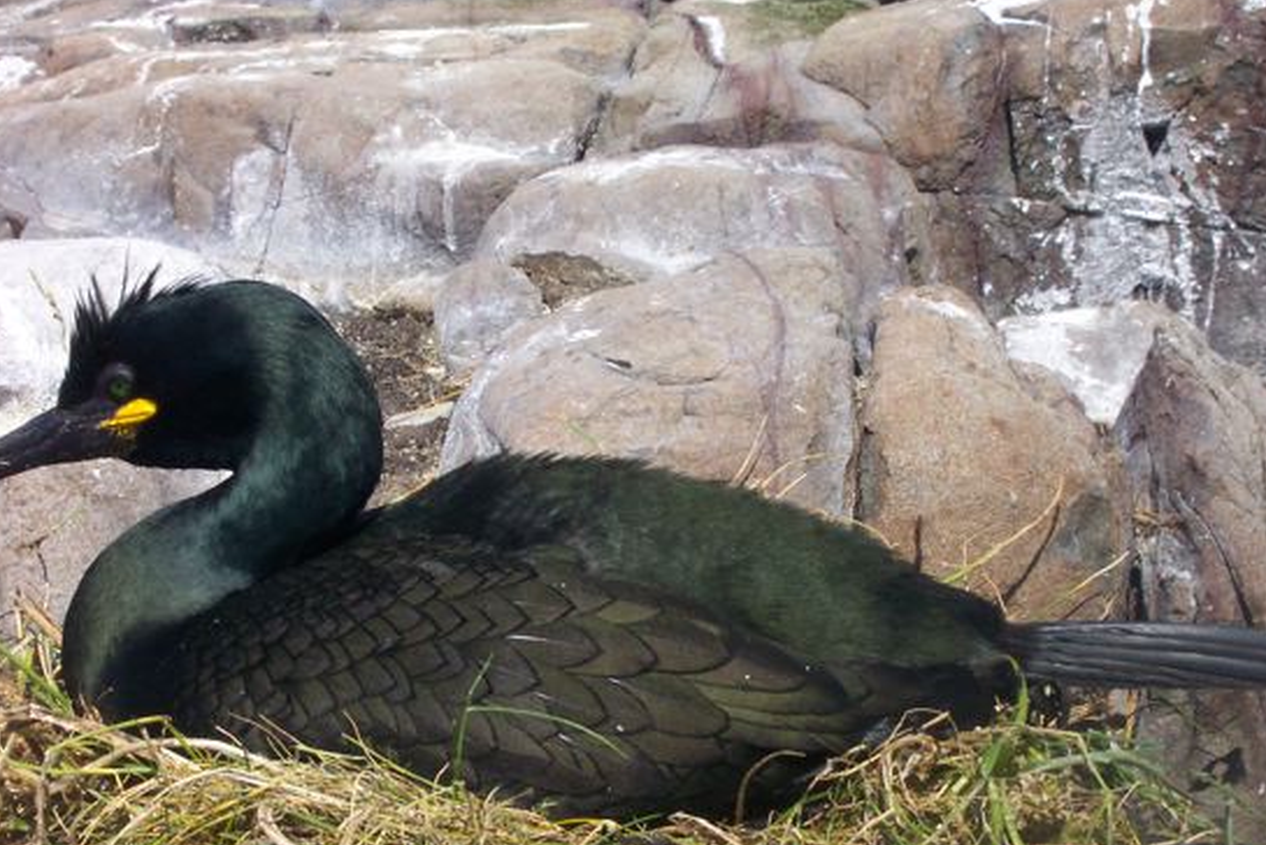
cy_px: 446
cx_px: 545
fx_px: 4328
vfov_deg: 11.2
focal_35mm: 123
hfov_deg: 16.6
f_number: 13
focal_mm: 21.2
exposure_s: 1/125
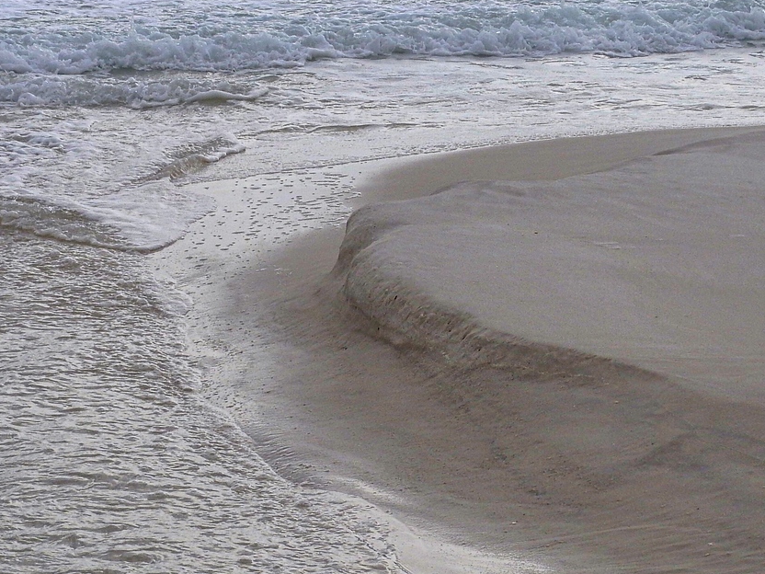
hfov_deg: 15.7
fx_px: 2762
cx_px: 480
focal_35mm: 125
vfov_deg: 11.9
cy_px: 275
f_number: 4.2
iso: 100
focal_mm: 11.6
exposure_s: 1/2000
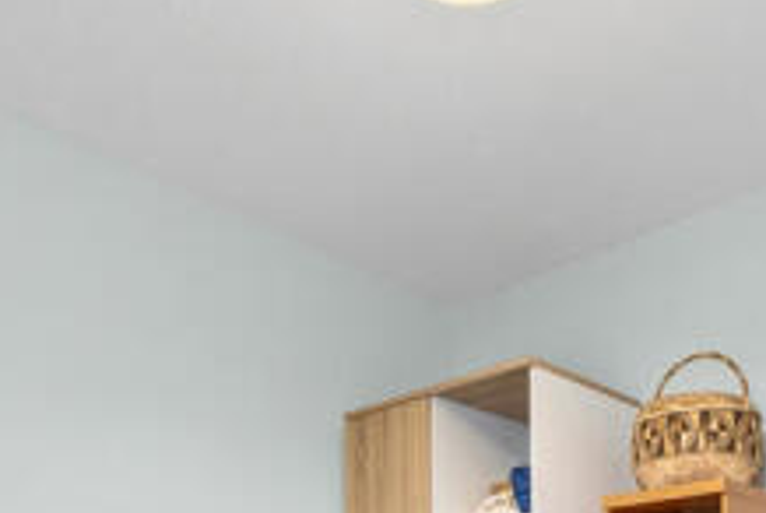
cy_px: 645
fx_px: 767
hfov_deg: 51.9
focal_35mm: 36
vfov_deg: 30.3
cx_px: 520
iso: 200
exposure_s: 4
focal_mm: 12
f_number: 9
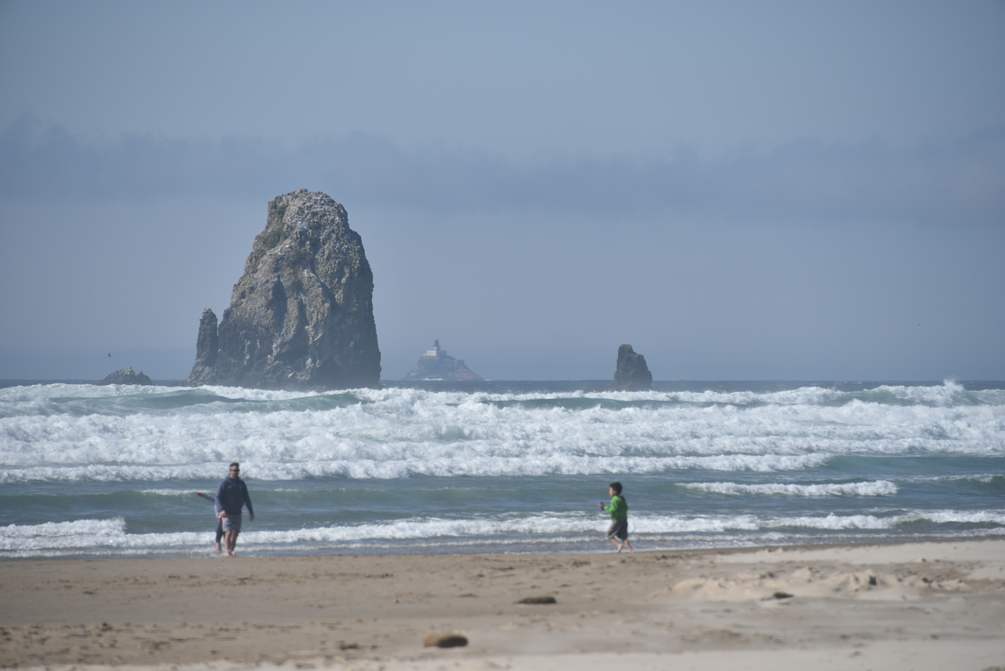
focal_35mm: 300
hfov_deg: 6.9
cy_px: 336
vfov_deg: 4.6
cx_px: 502
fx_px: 8376
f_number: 9
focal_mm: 300
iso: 100
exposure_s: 1/640
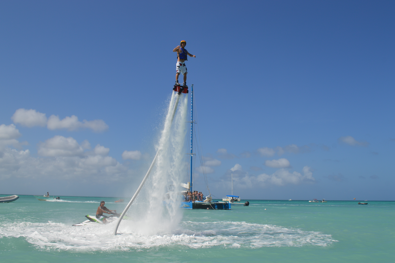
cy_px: 132
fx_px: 362
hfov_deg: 57.3
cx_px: 198
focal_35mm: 33
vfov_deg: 39.9
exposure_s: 1/400
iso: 100
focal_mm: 22
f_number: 10
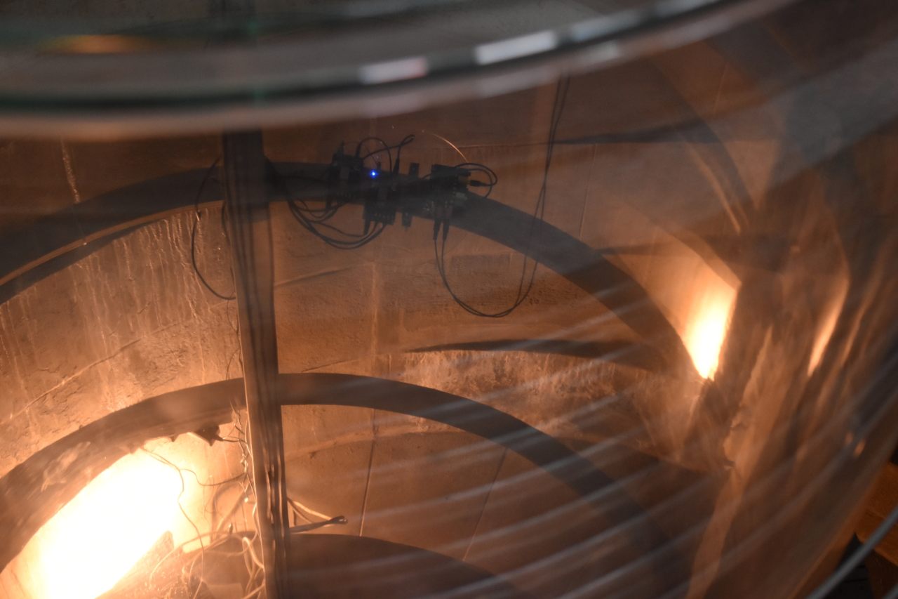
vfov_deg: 16.5
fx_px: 2058
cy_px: 300
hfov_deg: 24.6
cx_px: 449
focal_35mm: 82
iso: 1600
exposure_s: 1/60
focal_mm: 55
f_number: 5.6
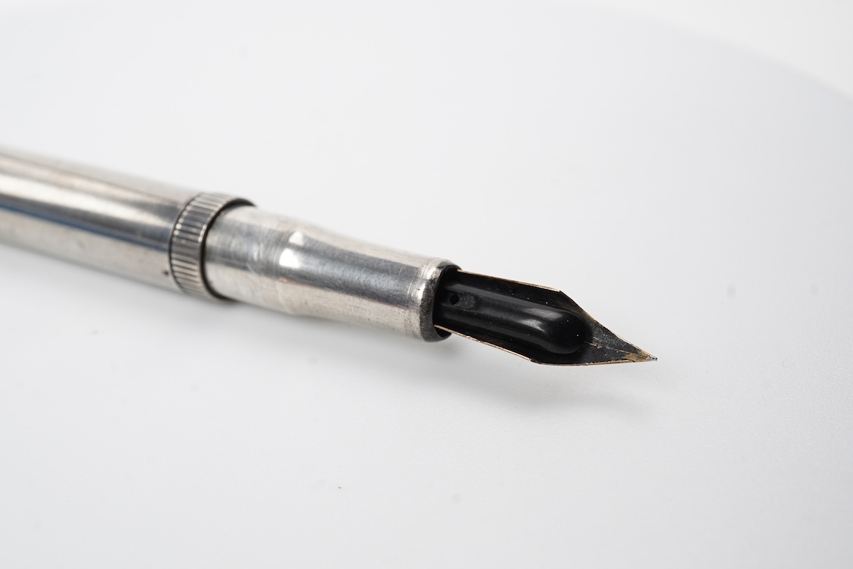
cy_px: 284
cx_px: 426
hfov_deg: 43.6
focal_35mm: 45
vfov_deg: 29.9
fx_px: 1066
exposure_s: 1/100
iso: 400
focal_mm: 30
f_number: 18
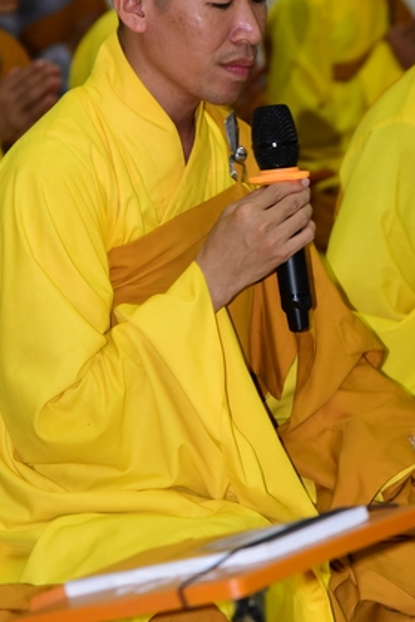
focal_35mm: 174
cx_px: 269
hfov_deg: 7.9
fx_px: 3006
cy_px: 186
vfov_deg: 11.8
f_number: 5
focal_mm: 112
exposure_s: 1/50
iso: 4000
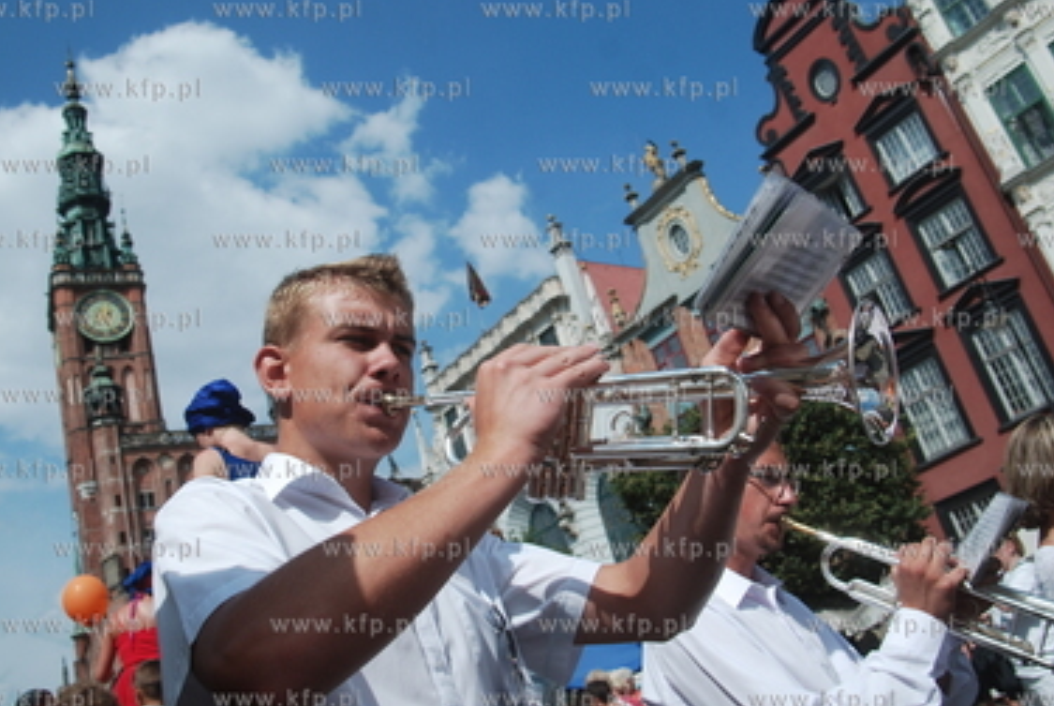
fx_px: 938
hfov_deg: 58.6
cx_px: 495
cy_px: 357
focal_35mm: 32
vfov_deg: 41.2
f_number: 5.6
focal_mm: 20
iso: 100
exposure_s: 1/640
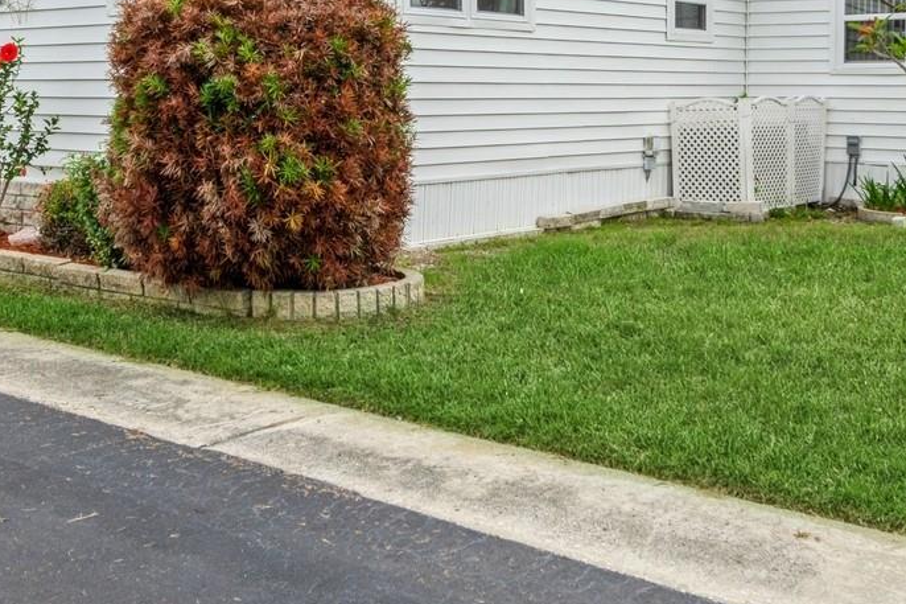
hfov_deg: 40.3
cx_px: 432
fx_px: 1233
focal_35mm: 49
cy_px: 70
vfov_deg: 26.7
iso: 200
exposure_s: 1/400
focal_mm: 14
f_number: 8
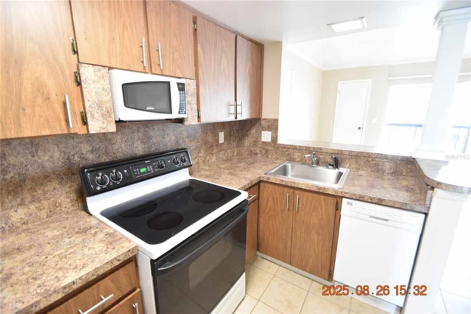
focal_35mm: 15
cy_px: 157
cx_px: 236
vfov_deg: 77.3
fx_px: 196
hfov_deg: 100.4
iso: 800
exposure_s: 1/20
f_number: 3.5
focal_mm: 10
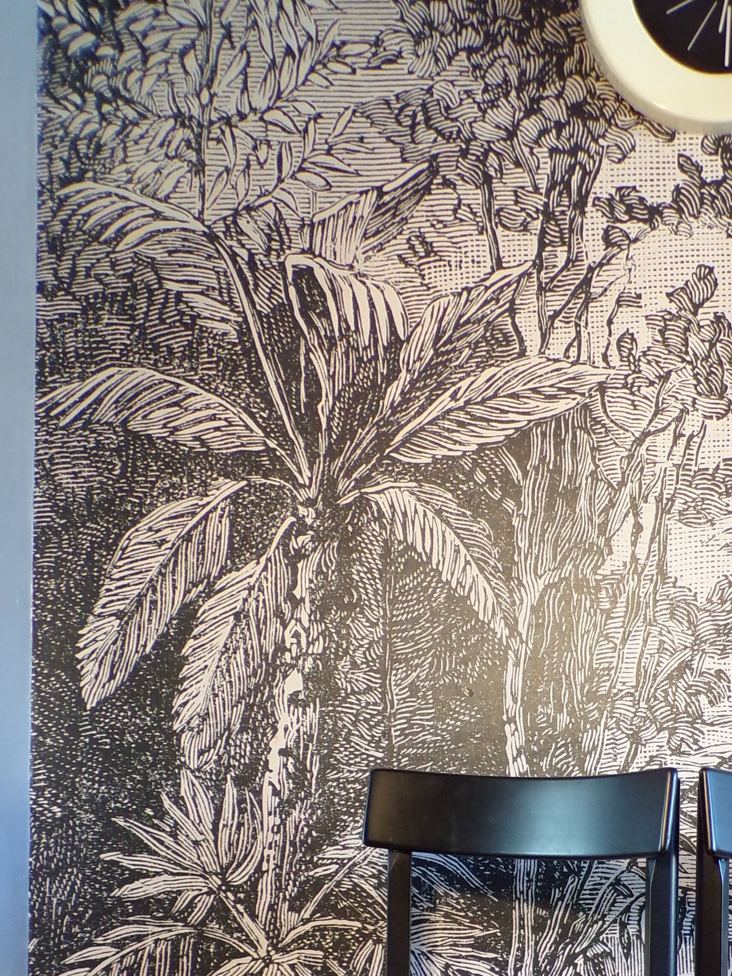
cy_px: 832
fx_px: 1353
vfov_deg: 37.7
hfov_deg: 28.9
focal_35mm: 48
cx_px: 679
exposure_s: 1/17
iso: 204
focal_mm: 4.3
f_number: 3
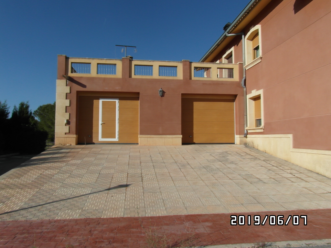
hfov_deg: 71.6
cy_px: 124
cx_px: 166
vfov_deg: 56.8
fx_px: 229
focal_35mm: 24
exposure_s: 1/250
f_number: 7.3
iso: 80
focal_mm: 4
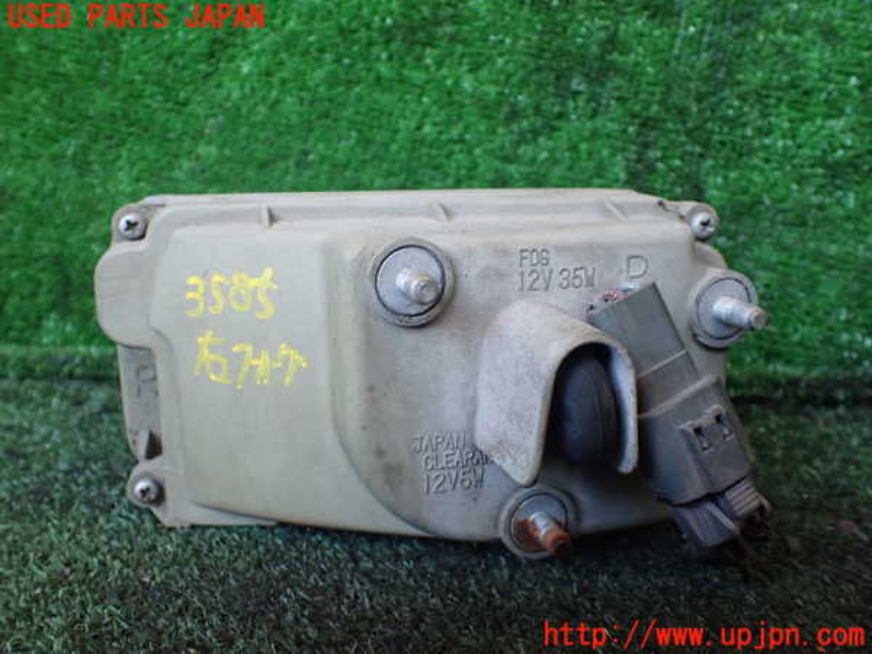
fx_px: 756
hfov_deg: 60.0
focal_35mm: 30
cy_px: 327
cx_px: 436
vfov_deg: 46.8
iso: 800
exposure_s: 1/125
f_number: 2.3
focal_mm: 5.4
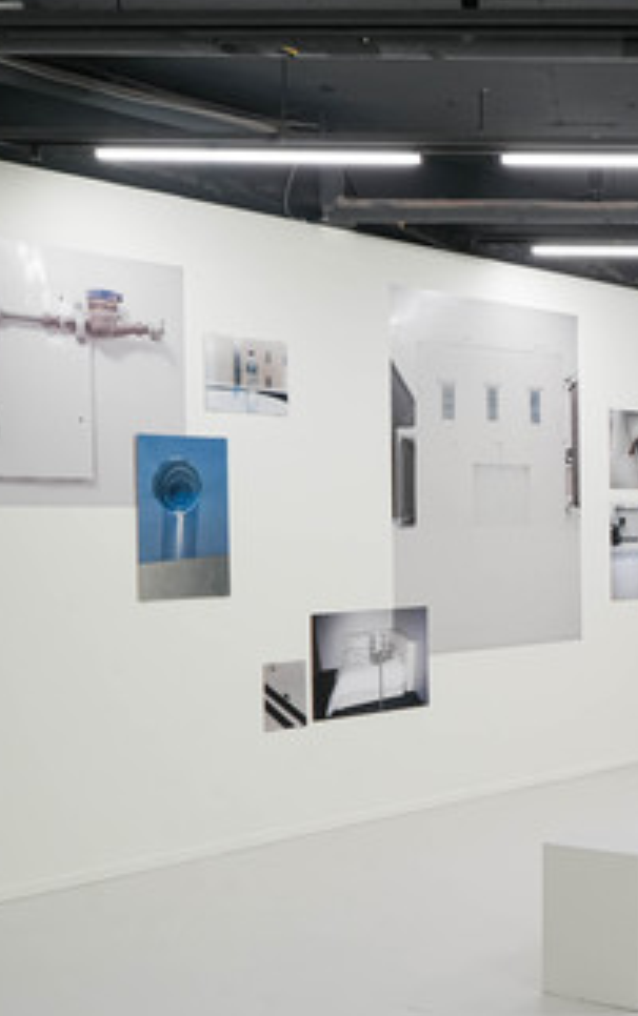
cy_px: 568
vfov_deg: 36.8
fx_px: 1526
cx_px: 749
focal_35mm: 55
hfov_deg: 22.0
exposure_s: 1/30
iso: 1250
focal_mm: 29
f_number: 9
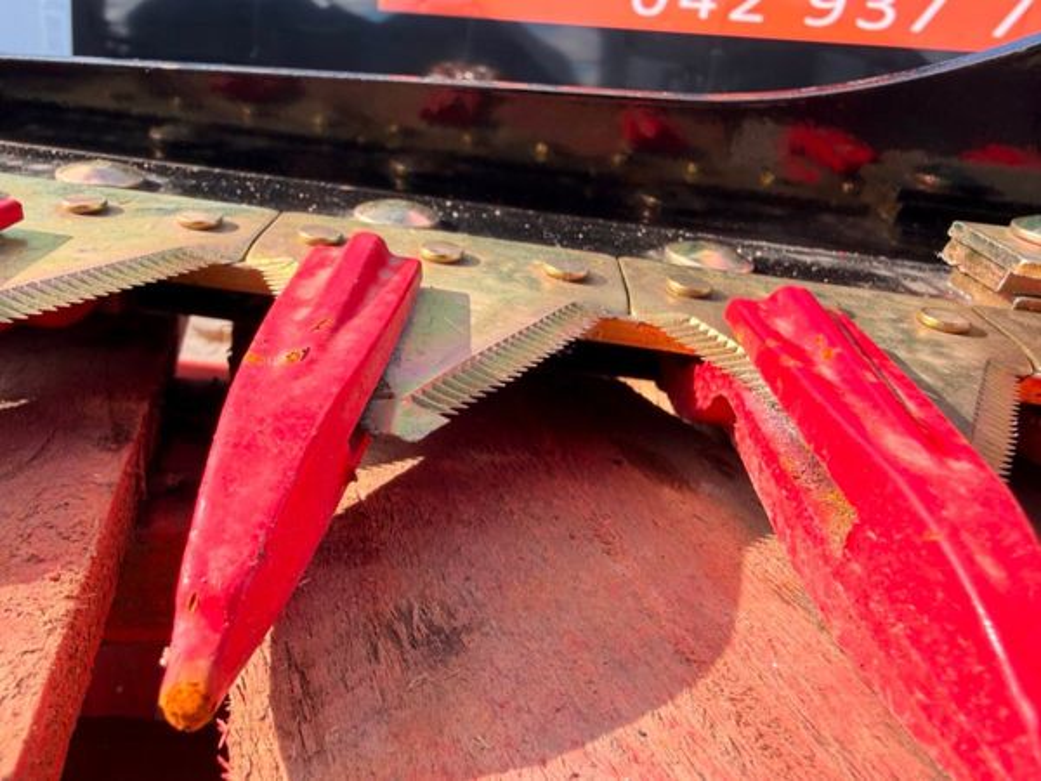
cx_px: 520
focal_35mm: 24
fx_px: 722
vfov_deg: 56.8
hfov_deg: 71.6
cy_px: 390
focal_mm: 2.22
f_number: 2.2
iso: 40
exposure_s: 1/507
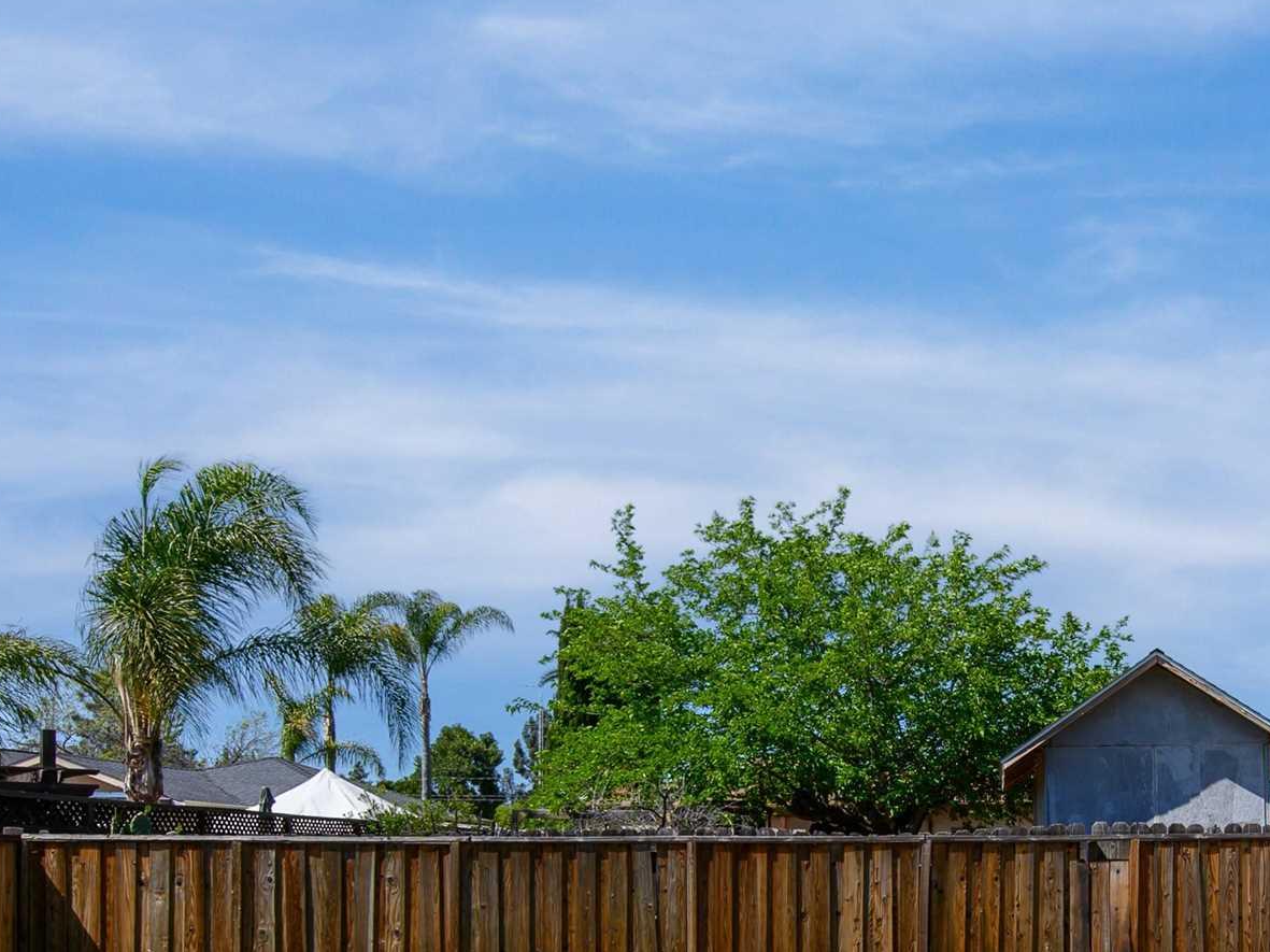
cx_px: 913
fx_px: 1284
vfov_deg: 37.3
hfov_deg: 51.0
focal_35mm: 35
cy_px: 901
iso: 200
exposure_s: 1/1600
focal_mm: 14
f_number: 6.3
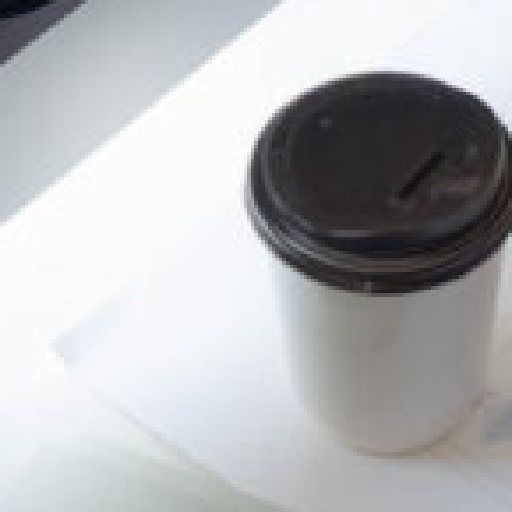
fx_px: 3313
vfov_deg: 8.5
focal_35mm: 198
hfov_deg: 8.8
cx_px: 318
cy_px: -443
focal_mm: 22.3
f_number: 4.5
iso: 400
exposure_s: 1/60
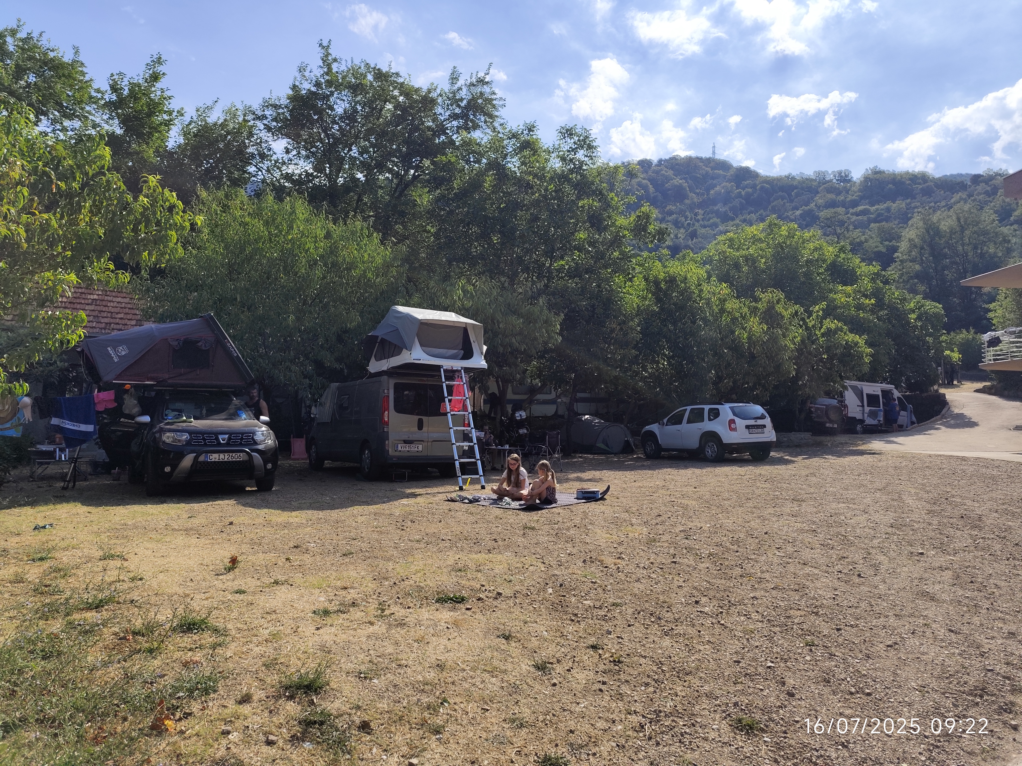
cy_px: 383
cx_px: 511
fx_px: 679
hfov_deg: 73.9
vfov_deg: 58.9
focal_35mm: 23
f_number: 1.65
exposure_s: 1/2567
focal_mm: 6.14
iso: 50
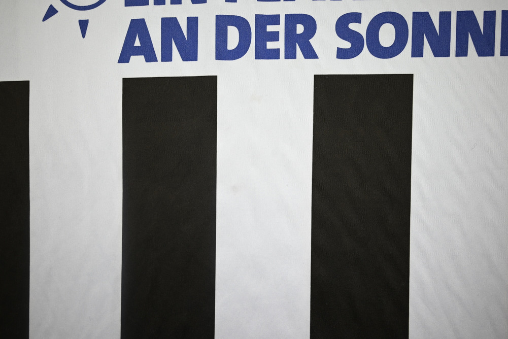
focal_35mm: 33
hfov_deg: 57.2
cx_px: 254
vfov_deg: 40.0
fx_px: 466
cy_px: 170
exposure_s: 1/180
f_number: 4.8
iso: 200
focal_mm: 33
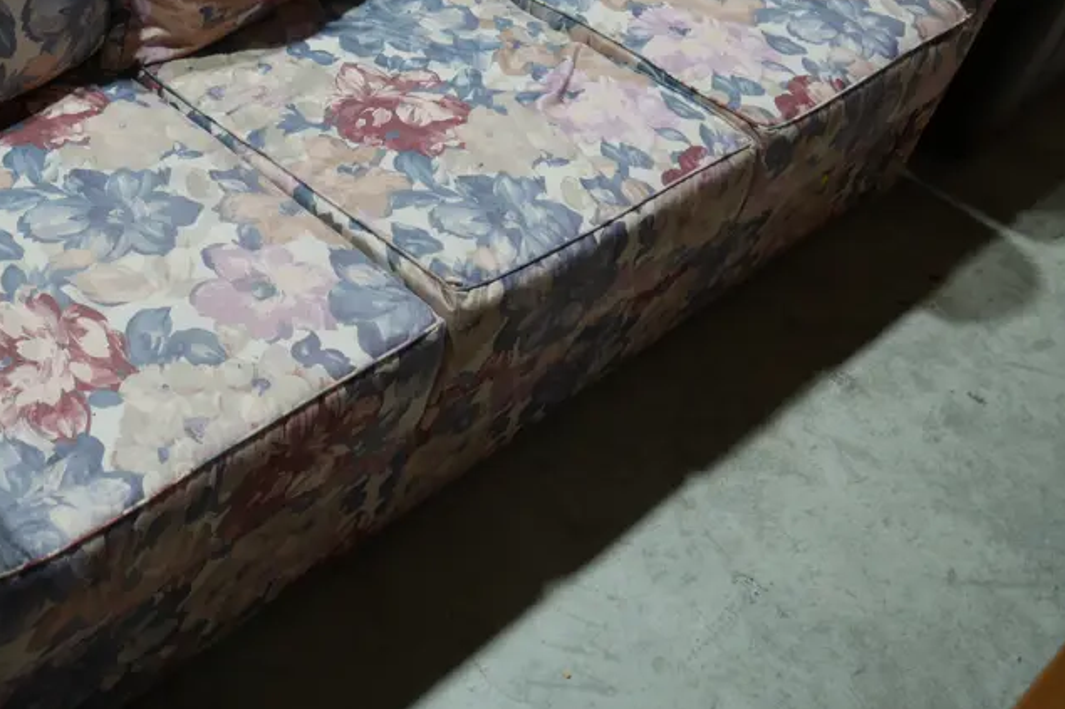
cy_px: 143
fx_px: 1390
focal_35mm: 47
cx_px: 265
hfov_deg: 40.7
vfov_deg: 28.0
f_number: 3.5
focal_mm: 14
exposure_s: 1/100
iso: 200
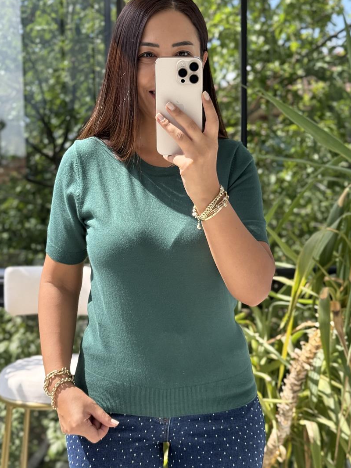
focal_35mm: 60
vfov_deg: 32.2
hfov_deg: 24.4
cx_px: 175
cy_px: 253
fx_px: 811
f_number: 1.78
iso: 80
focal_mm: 6.76
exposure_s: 1/687
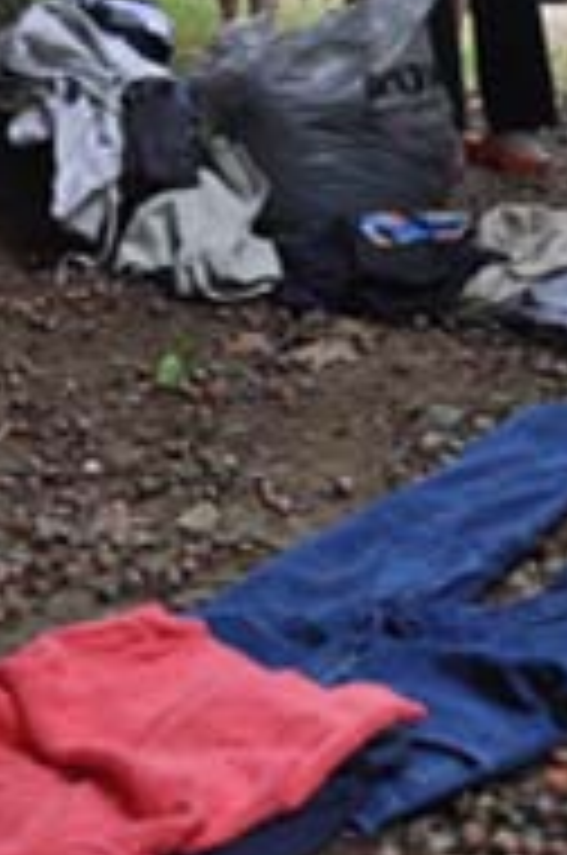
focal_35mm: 82
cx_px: 340
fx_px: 1944
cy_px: 153
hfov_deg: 16.6
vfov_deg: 24.4
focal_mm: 26
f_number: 4.2
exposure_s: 1/60
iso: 400
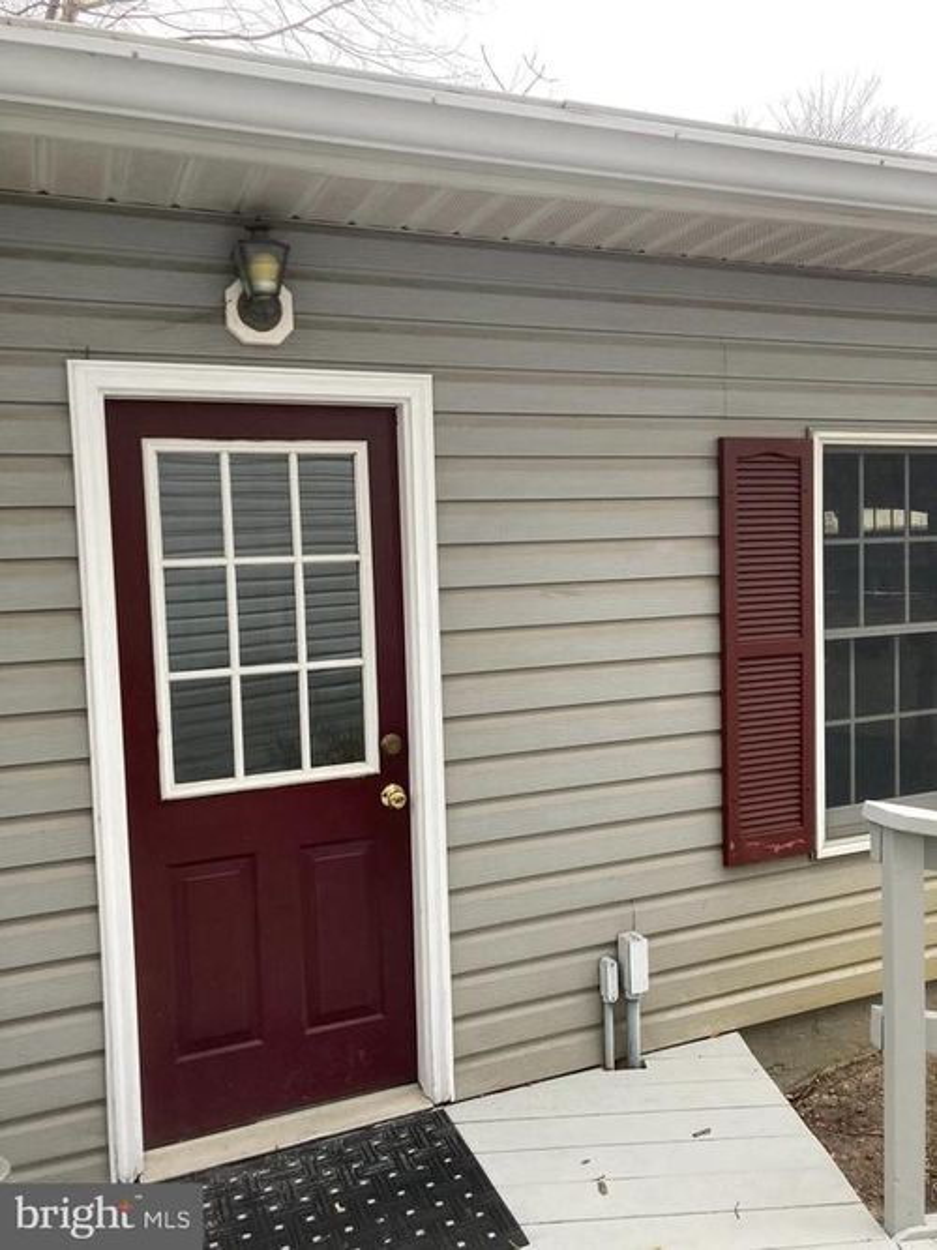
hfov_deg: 49.7
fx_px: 1011
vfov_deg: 63.5
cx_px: 468
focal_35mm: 28
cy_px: 625
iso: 80
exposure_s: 1/77
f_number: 1.8
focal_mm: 3.99
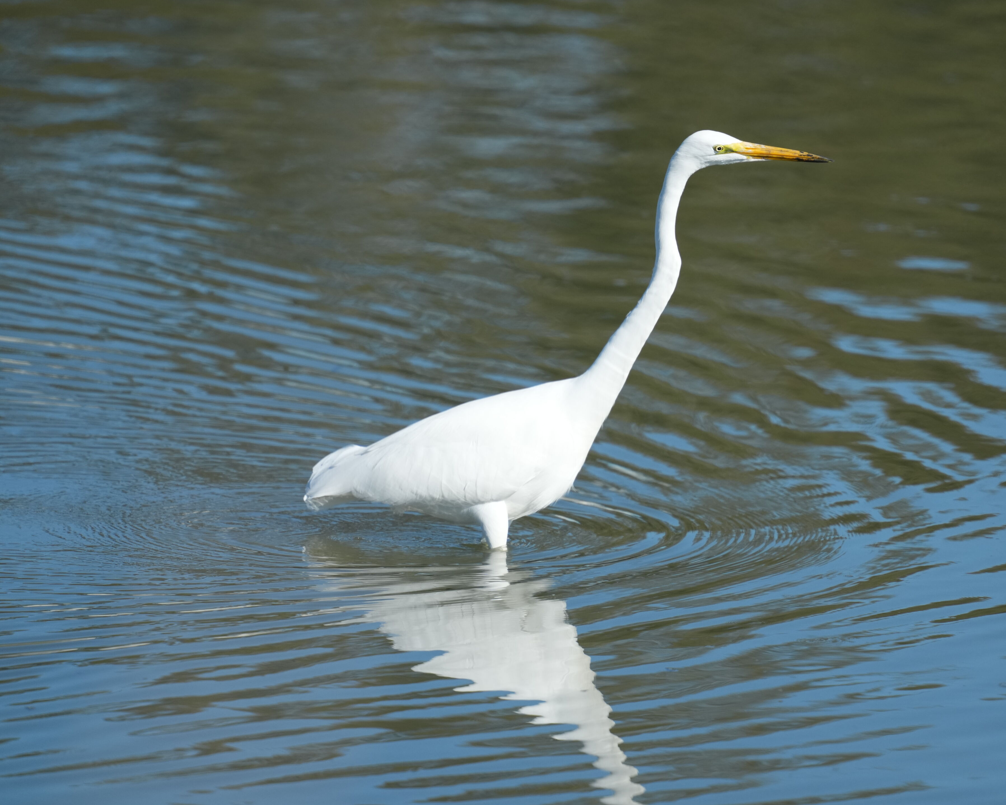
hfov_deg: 2.9
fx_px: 20158
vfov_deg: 2.3
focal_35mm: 677
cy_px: 402
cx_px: 591
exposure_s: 1/2500
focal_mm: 600
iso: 640
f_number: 5.6
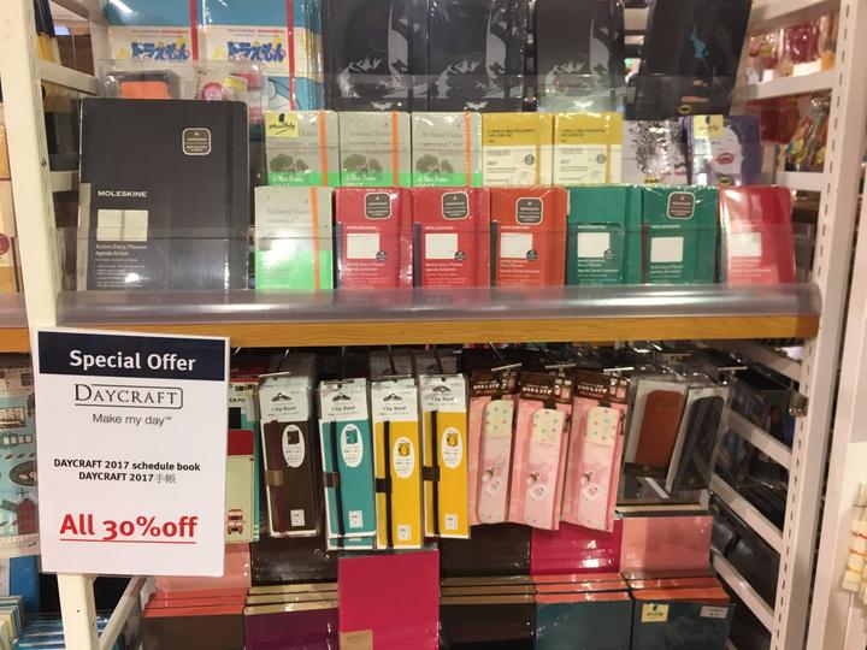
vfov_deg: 48.2
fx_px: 726
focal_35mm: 29
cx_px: 434
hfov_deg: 61.7
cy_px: 325
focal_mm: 4.15
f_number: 2.2
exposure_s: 1/33
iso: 80
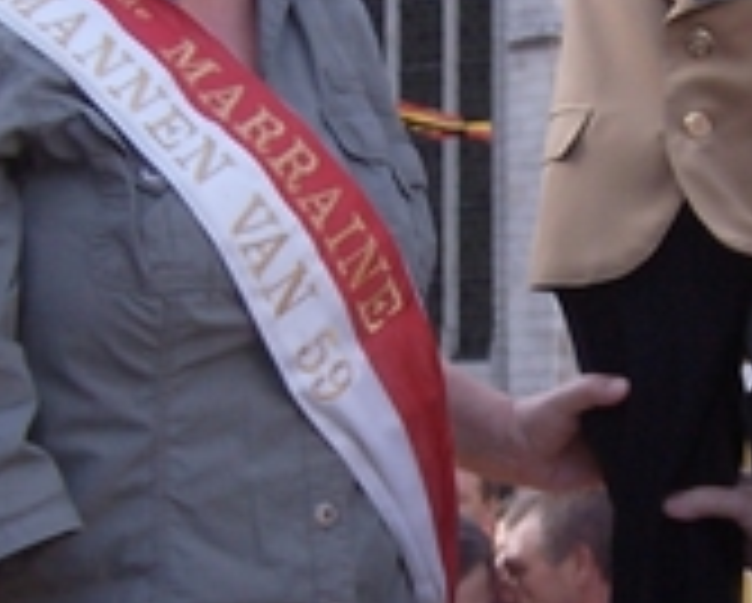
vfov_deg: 12.3
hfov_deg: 15.2
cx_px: 545
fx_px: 2808
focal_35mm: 126
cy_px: 254
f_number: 2.8
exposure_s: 1/351
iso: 100
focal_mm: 6
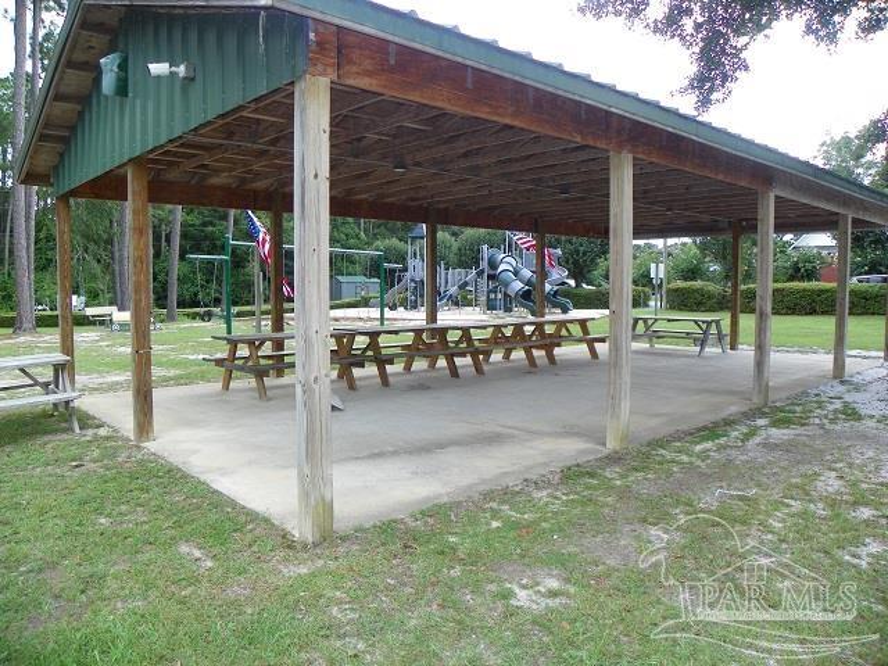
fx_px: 667
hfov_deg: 67.3
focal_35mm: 26
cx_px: 444
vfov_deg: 53.1
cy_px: 333
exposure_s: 1/125
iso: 64
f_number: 2.8
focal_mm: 4.6
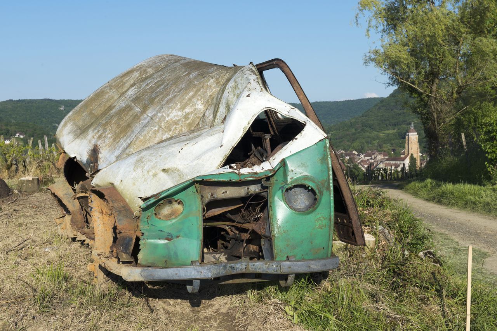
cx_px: 248
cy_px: 166
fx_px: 801
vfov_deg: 23.4
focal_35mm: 58
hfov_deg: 34.5
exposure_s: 1/320
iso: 200
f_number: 11
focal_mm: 58
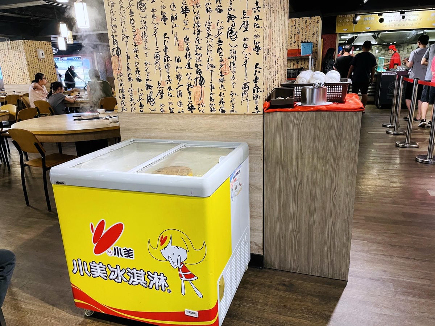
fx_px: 327
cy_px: 163
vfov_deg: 53.1
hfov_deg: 67.3
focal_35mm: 26
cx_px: 218
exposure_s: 1/60
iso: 200
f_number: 1.6
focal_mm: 4.2
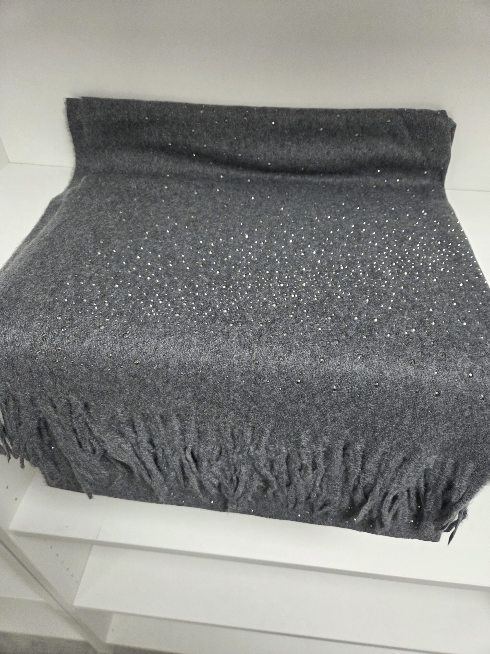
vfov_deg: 73.9
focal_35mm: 23
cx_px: 245
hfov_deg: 58.9
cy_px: 327
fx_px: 434
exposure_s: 1/100
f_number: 1.8
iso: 250
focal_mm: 5.4
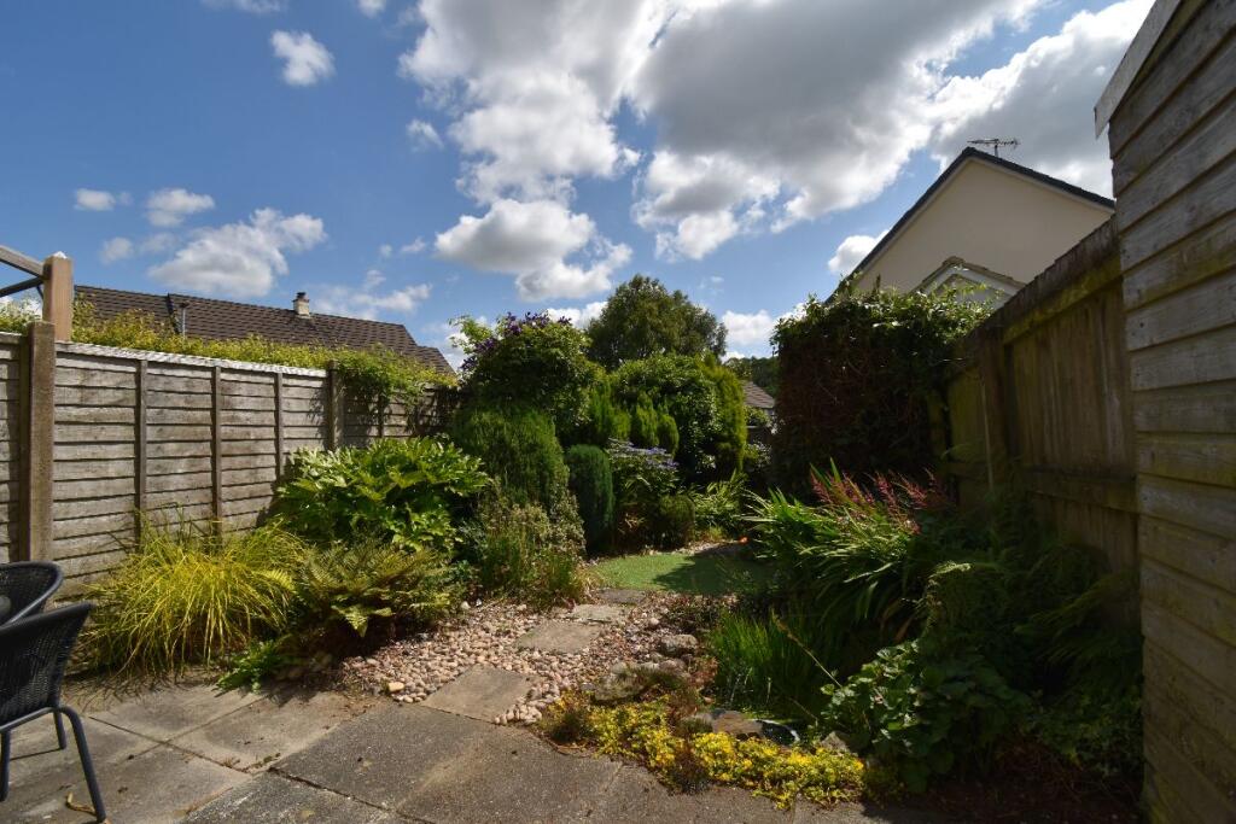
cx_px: 618
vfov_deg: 77.3
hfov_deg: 100.4
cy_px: 412
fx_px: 515
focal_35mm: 15
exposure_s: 1/200
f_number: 13
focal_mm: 10
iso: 100
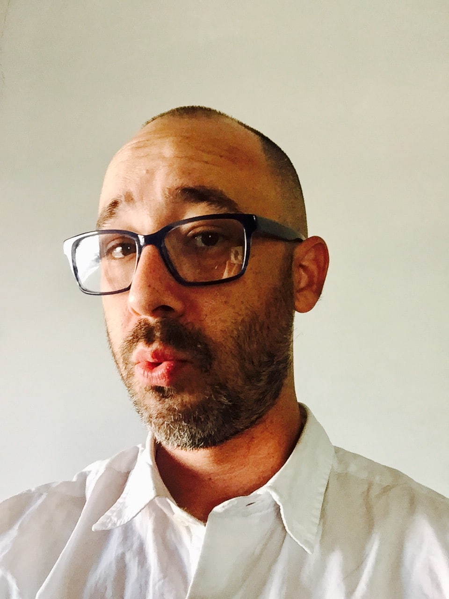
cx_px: 224
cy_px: 300
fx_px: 536
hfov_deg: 45.4
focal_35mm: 31
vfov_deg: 58.4
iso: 200
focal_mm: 2.65
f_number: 2.2
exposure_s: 1/30
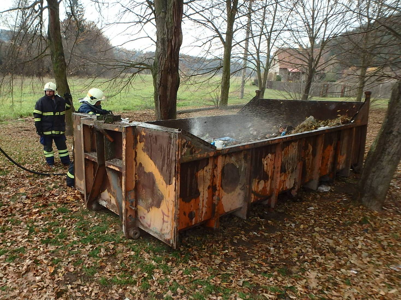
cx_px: 200
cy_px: 150
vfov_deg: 63.5
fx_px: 243
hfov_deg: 79.0
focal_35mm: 21
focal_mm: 3.7
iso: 125
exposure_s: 1/200
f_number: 3.5
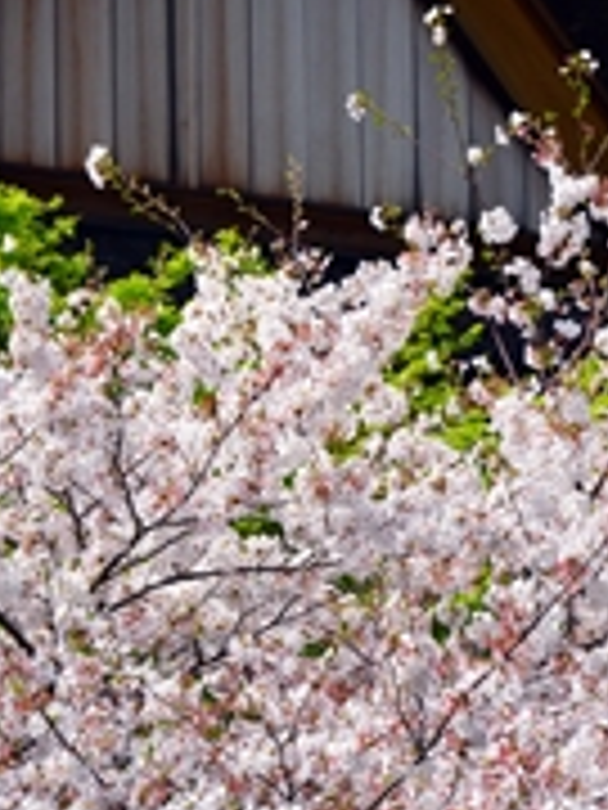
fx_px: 14988
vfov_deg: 3.1
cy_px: 243
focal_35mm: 640
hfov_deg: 2.3
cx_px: 318
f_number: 10
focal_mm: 300
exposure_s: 1/400
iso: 400
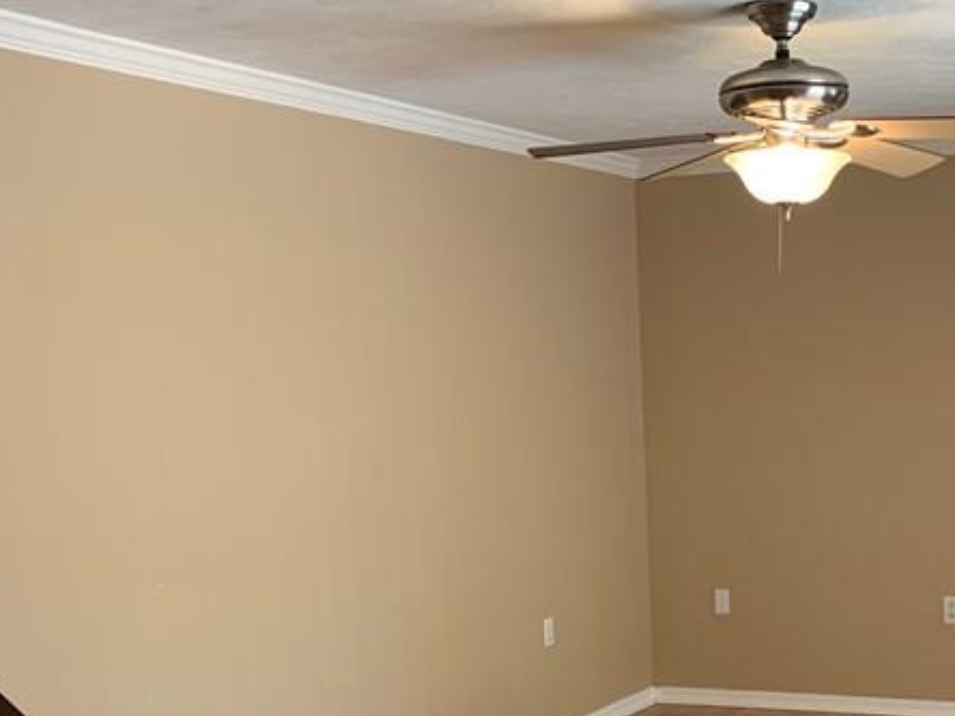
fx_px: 1655
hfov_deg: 31.3
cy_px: 602
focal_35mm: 60
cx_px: 766
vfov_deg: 23.9
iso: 125
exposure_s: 1/60
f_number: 1.8
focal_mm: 4.25
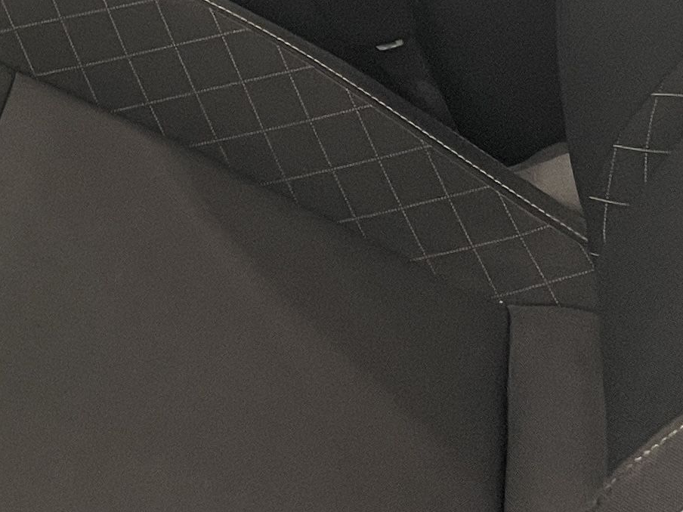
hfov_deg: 16.6
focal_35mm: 116
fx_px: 2289
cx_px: -25
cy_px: -369
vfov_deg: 11.9
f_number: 1.6
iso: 64
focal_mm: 4.2
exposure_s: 1/50
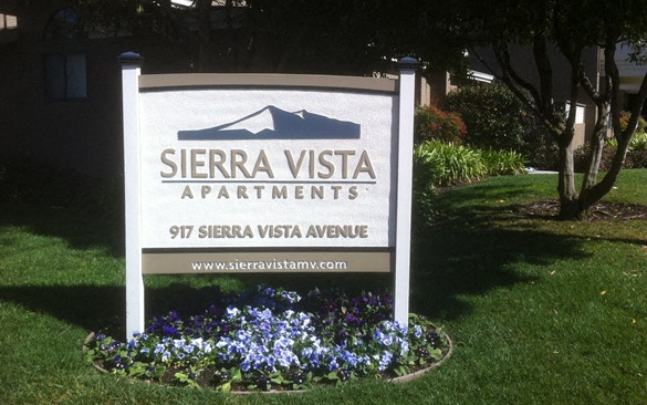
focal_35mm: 38
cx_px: 323
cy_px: 183
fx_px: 670
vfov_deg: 33.6
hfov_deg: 51.5
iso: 80
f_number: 2.8
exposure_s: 1/914
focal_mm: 3.85
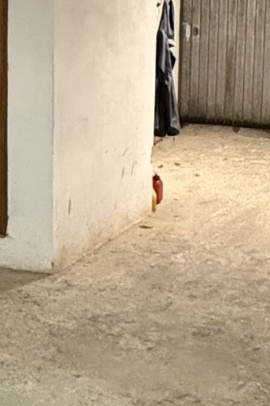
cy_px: 128
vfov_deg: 27.5
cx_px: 41
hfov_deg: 18.4
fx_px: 822
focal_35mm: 73
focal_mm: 2.22
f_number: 2.2
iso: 1000
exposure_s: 1/50
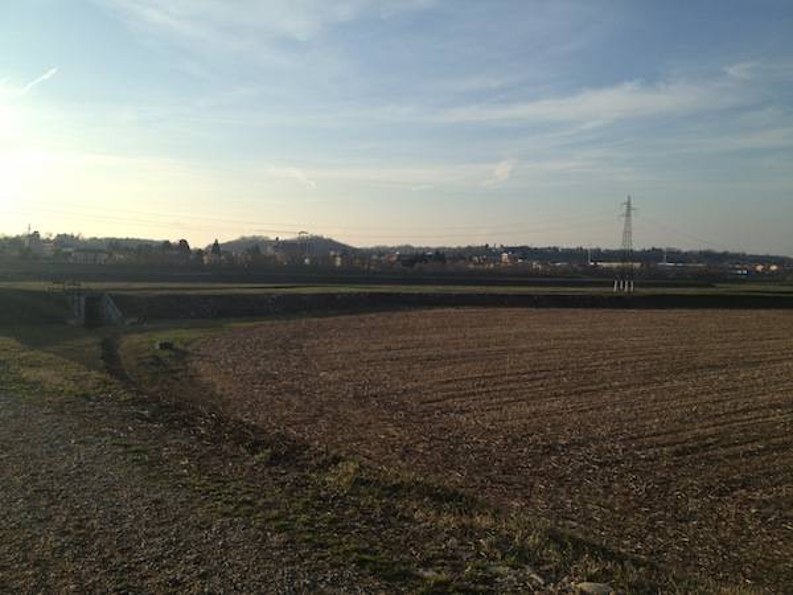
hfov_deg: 52.6
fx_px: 802
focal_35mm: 35
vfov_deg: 40.7
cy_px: 298
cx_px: 396
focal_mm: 4.28
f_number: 2.4
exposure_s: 1/1175
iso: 50
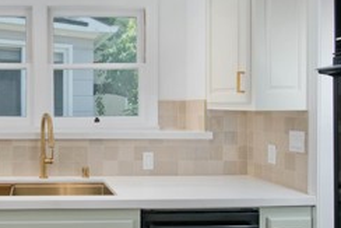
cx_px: 39
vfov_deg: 31.9
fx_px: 398
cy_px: 103
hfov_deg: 42.8
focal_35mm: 42
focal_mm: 16
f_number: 6.3
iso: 1250
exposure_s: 1/800
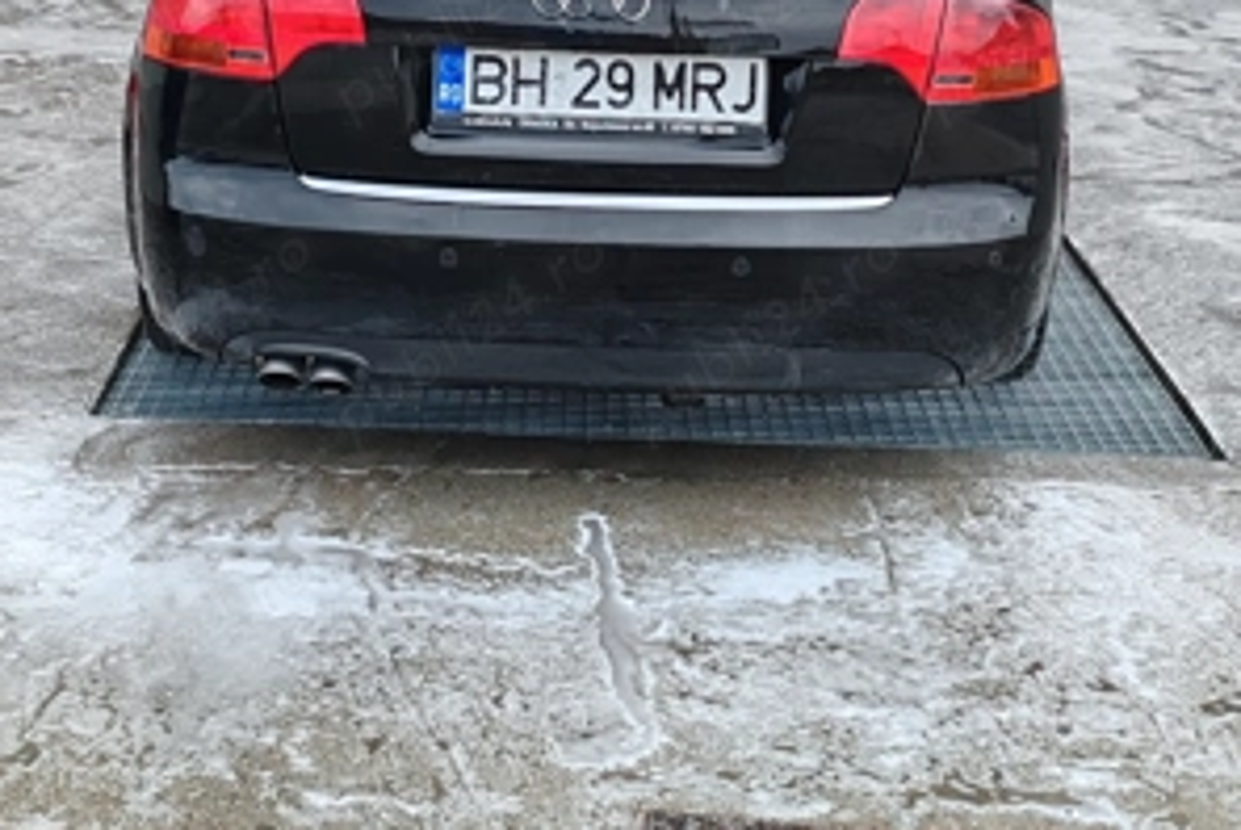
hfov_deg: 30.5
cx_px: 616
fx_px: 2277
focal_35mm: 66
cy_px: 84
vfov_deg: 20.3
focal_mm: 6.12
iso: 50
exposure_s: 1/130
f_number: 1.9
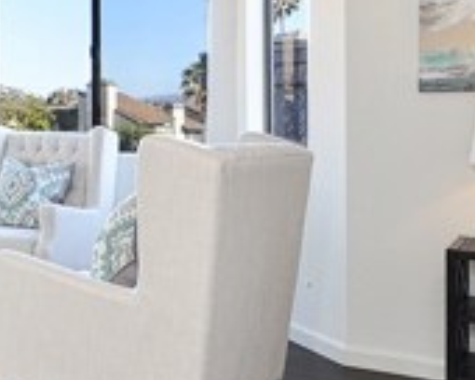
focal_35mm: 53
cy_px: 8
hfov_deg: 29.5
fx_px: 745
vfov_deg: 27.2
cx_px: -117
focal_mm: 10
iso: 200
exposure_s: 1/20
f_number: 9
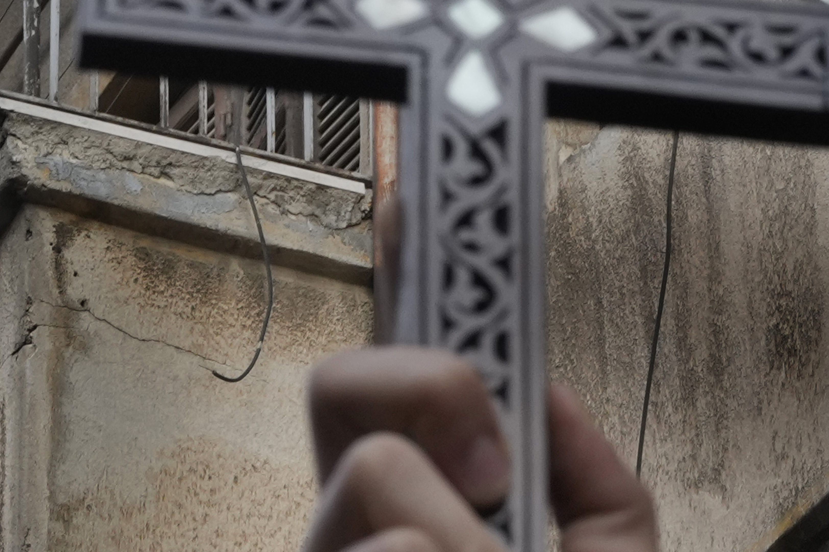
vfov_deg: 14.6
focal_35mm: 93
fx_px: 2141
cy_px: 423
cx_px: 555
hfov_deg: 21.8
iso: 500
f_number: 8
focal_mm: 35
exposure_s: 1/500
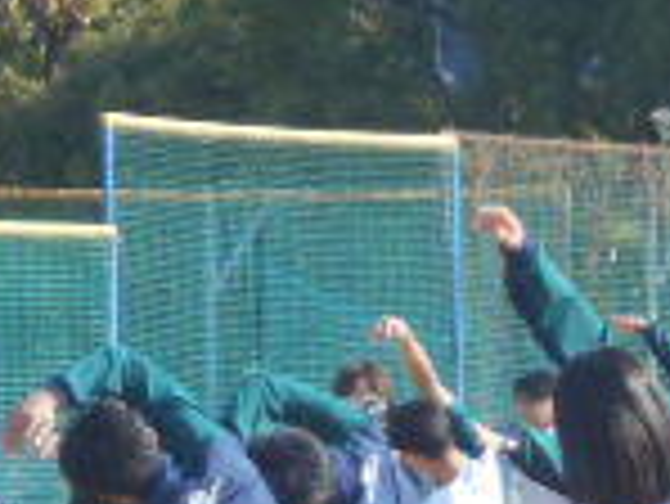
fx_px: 10790
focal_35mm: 557
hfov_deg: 3.5
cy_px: 531
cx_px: 814
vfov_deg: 2.7
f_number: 6.5
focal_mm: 23
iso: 180
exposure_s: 1/250
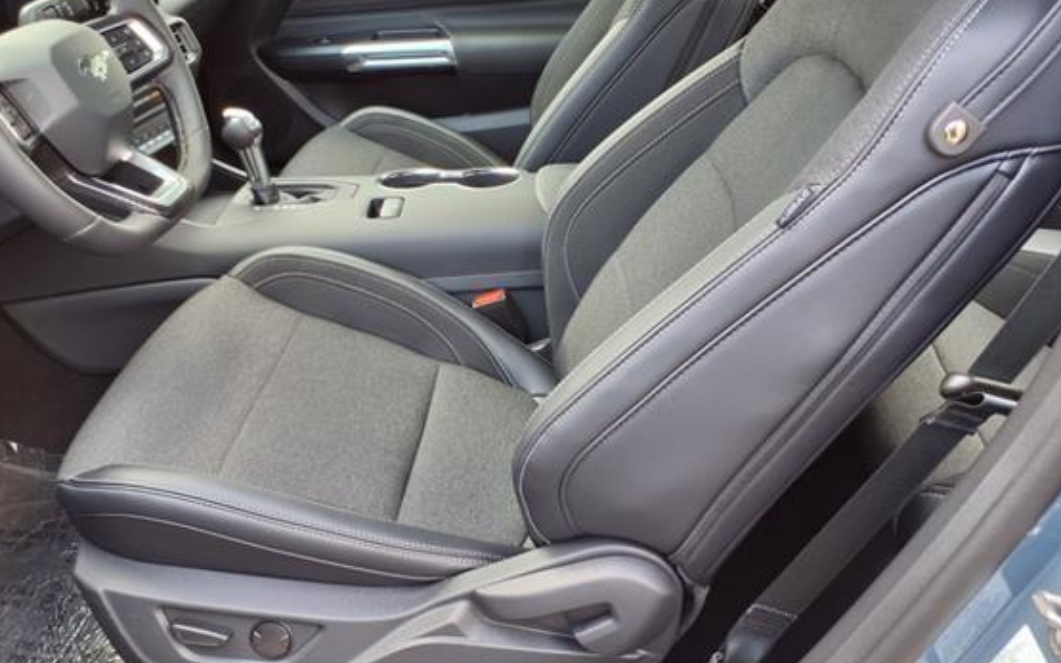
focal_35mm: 33
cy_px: 338
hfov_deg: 58.1
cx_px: 507
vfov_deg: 38.3
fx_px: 954
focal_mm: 3.58
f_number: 1.9
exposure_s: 1/120
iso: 50
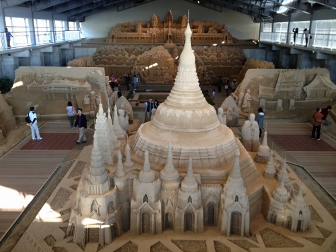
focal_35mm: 35
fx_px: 340
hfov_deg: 52.6
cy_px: 126
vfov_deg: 40.7
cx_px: 168
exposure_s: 1/30
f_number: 2.4
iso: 50
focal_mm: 4.28
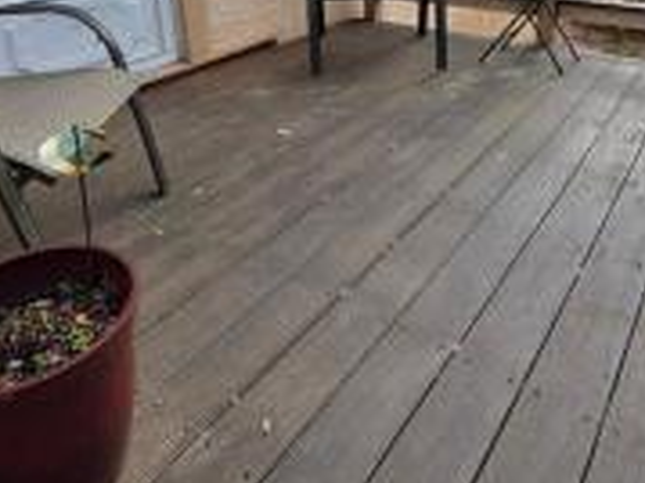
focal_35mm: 29
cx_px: 362
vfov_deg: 45.3
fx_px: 540
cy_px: 83
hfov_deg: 61.5
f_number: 1.9
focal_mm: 2.2
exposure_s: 1/670
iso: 40
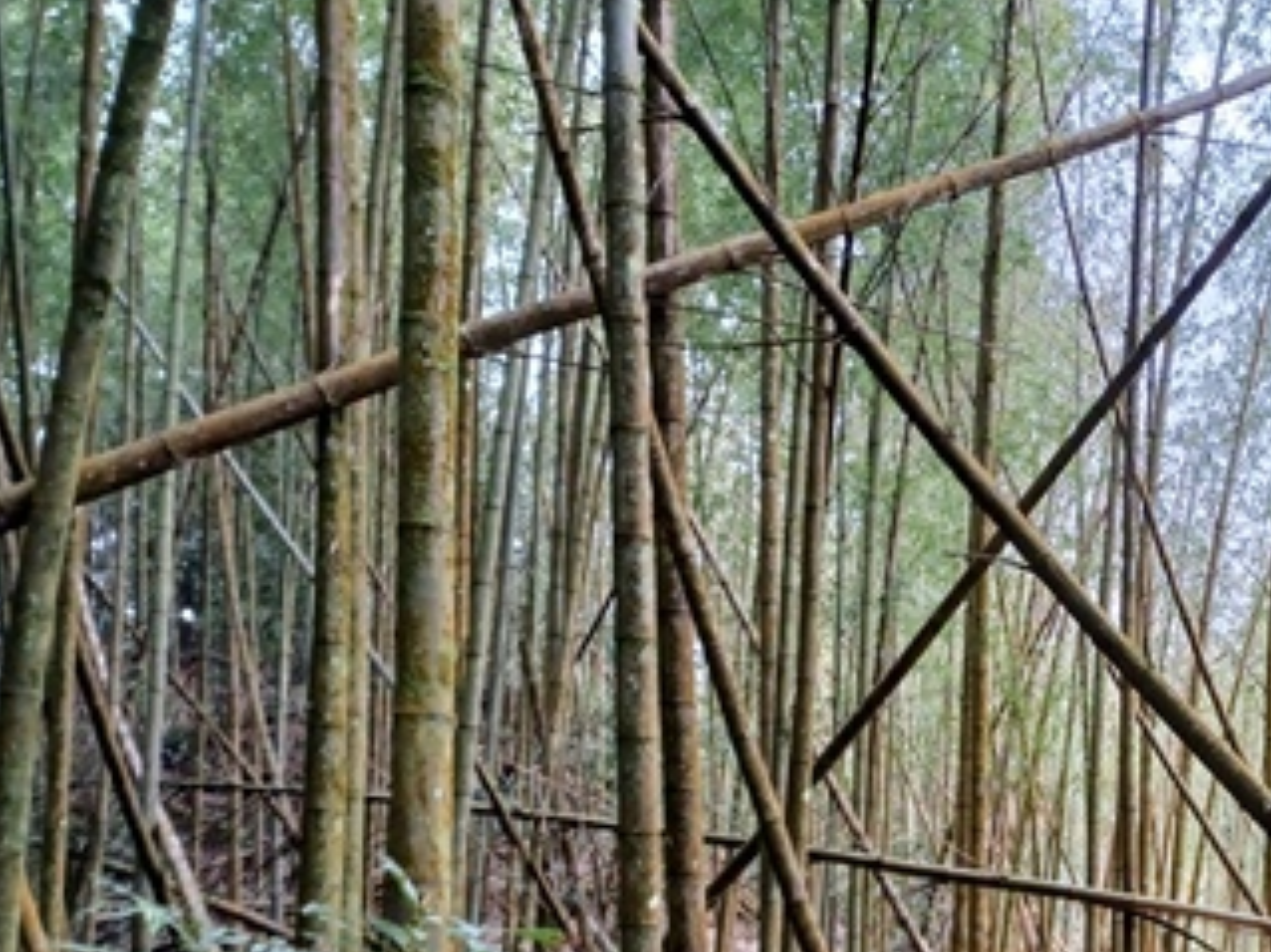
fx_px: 1725
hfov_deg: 38.7
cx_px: 1036
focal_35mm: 47
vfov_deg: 29.5
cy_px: 868
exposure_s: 1/59
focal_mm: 4.6
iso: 320
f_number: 1.8
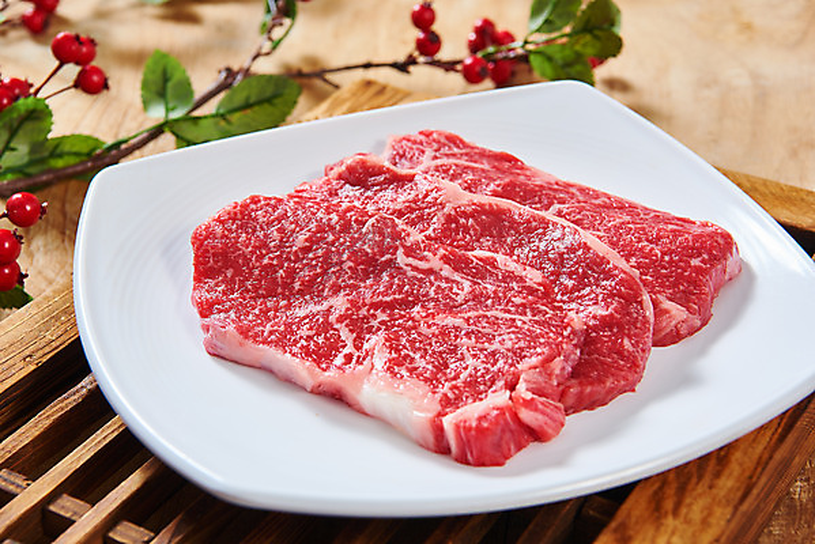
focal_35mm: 70
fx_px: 1585
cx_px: 408
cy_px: 272
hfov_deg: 28.8
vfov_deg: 19.5
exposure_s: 1/125
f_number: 9
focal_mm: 70
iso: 100
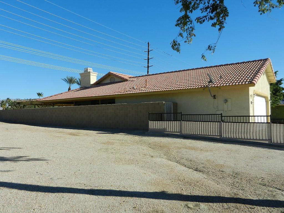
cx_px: 142
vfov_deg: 48.2
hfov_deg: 61.7
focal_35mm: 29
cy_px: 106
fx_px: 238
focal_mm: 5.1
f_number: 3.6
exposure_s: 1/1600
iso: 160
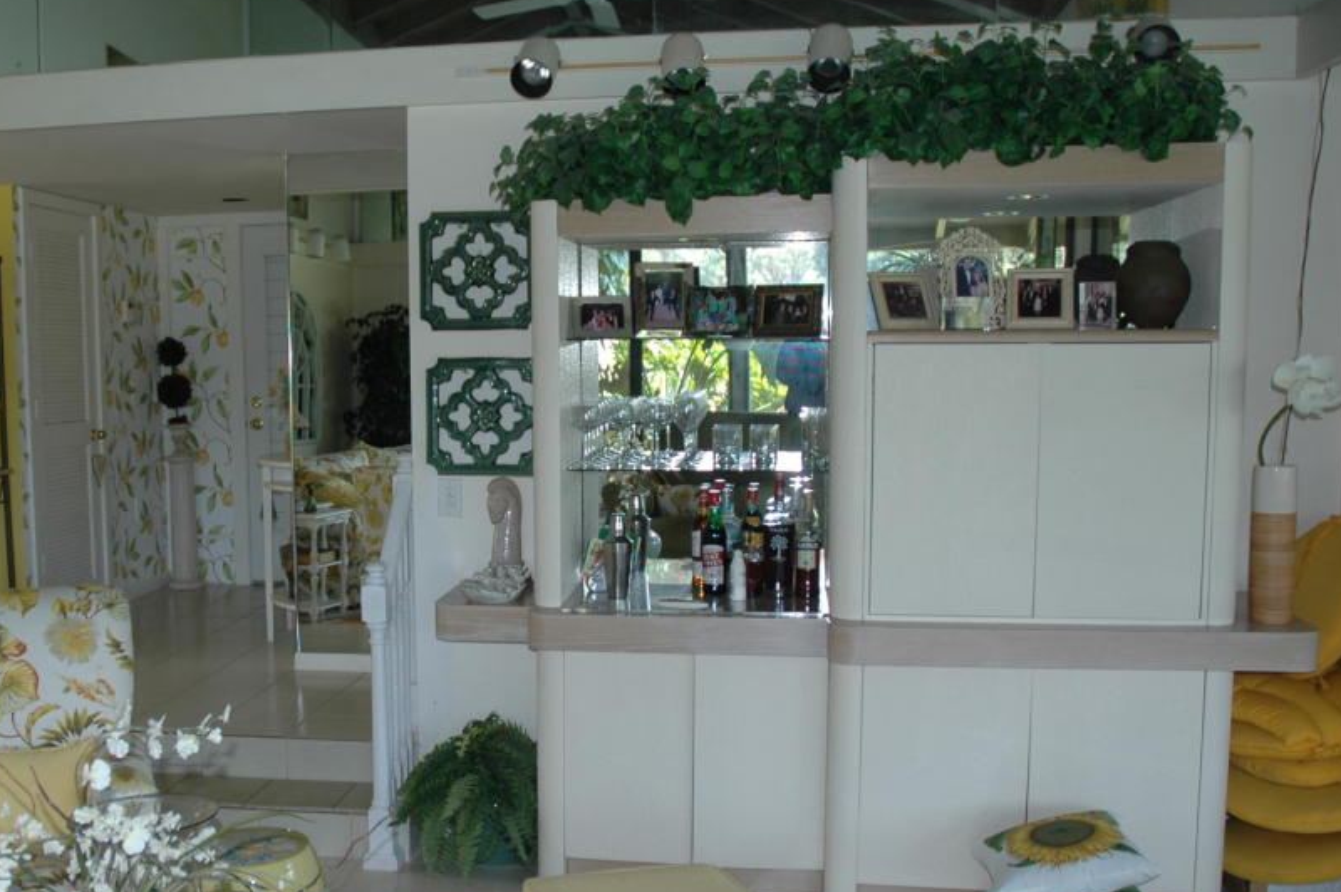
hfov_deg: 48.9
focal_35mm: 39
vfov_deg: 34.1
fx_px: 1452
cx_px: 467
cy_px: 511
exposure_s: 1/60
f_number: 3.5
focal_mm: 18
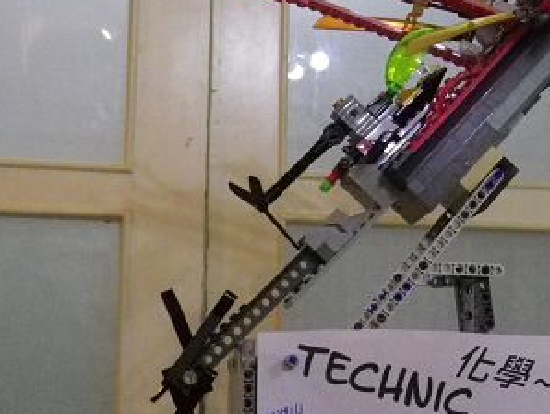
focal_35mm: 88
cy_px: 216
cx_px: 463
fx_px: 1399
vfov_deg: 16.8
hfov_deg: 21.9
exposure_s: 1/50
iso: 800
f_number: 3.9
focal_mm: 7.3
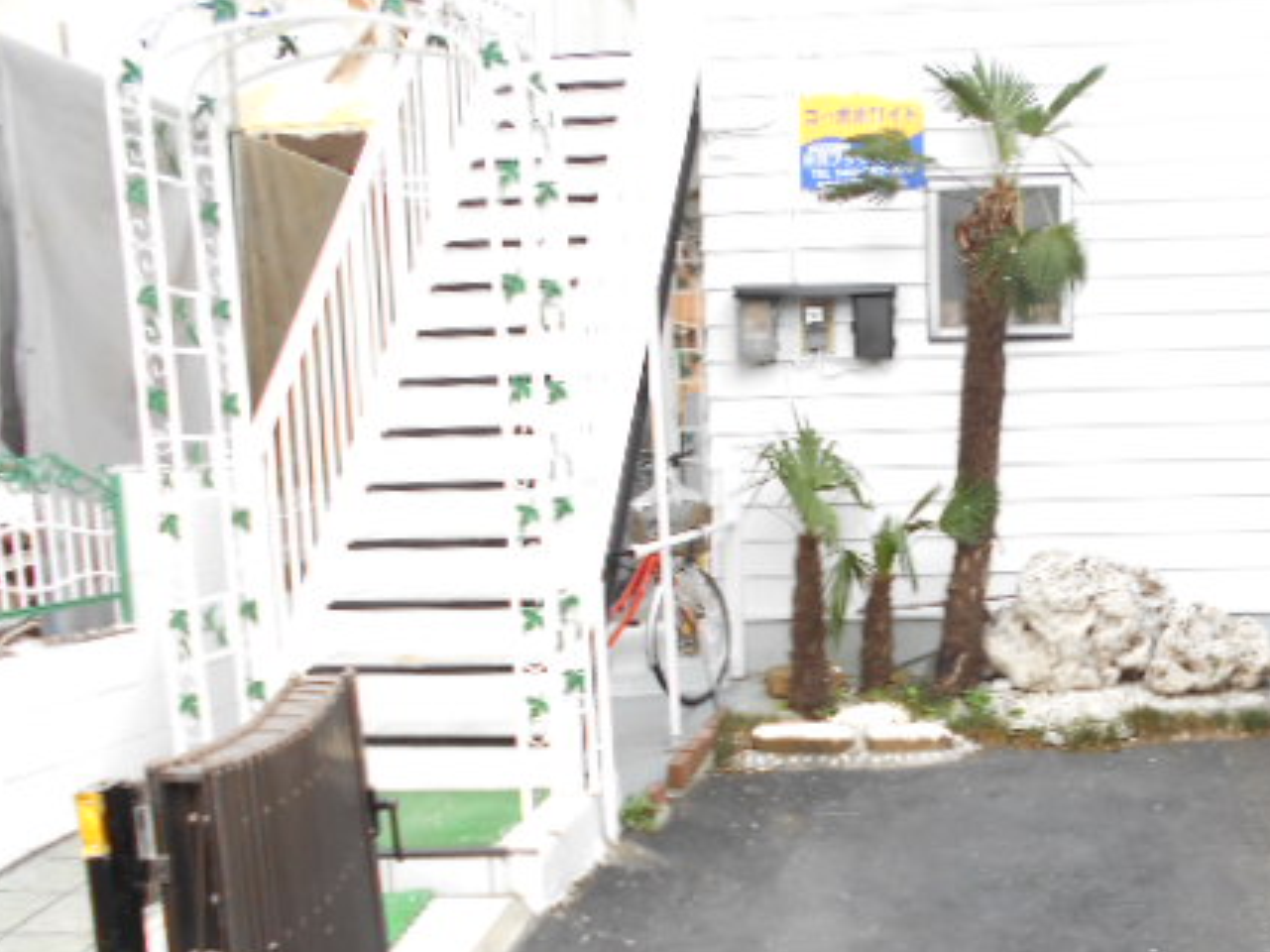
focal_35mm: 39
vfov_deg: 36.0
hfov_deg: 46.8
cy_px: 702
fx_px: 1430
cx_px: 883
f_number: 3.2
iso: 80
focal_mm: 4.6
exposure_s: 1/50
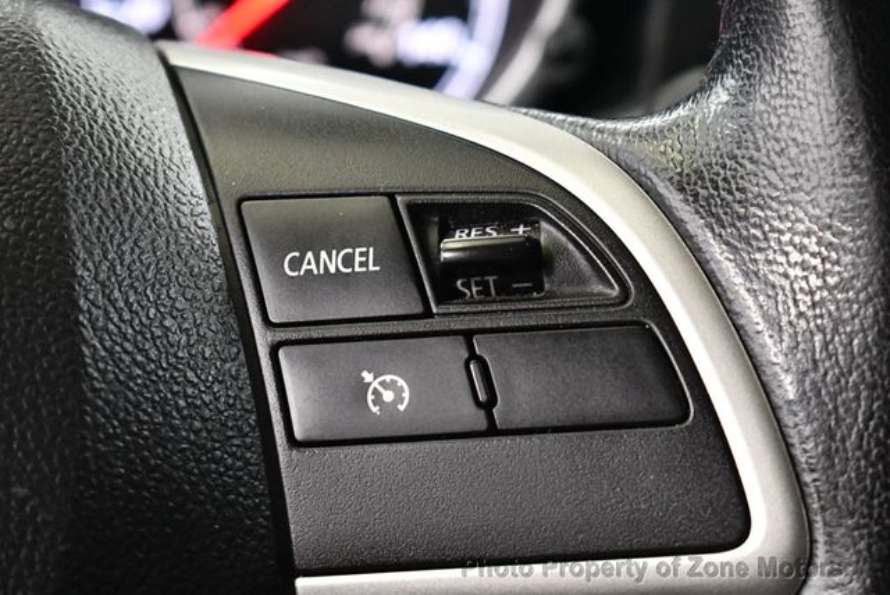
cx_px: 445
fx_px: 2722
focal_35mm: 110
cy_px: 298
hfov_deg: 18.6
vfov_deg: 12.5
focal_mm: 55
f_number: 5.6
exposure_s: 1/60
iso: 5000
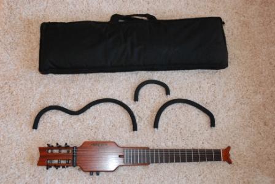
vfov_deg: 37.0
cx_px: 138
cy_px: 92
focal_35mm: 36
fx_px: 275
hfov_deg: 53.1
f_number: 5.6
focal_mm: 24
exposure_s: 1/60
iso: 1600
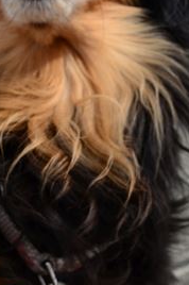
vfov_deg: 15.1
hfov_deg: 10.0
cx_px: 29
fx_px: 1074
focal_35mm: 136
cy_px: 106
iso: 500
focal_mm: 38
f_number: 11
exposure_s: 1/500
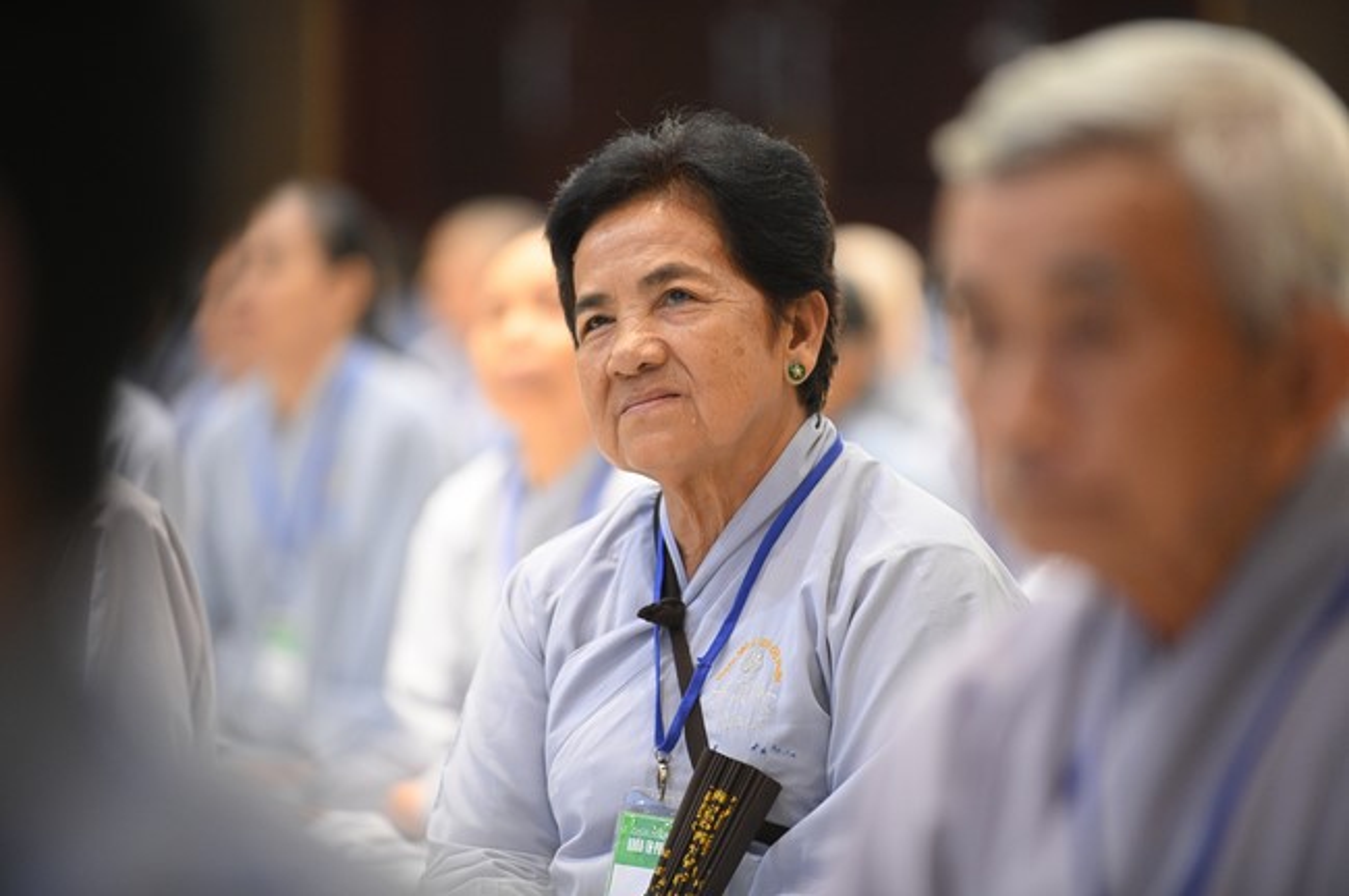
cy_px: 448
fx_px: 7487
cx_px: 674
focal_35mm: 200
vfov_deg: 6.9
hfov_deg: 10.3
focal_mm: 200
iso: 3200
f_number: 3.2
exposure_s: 1/125
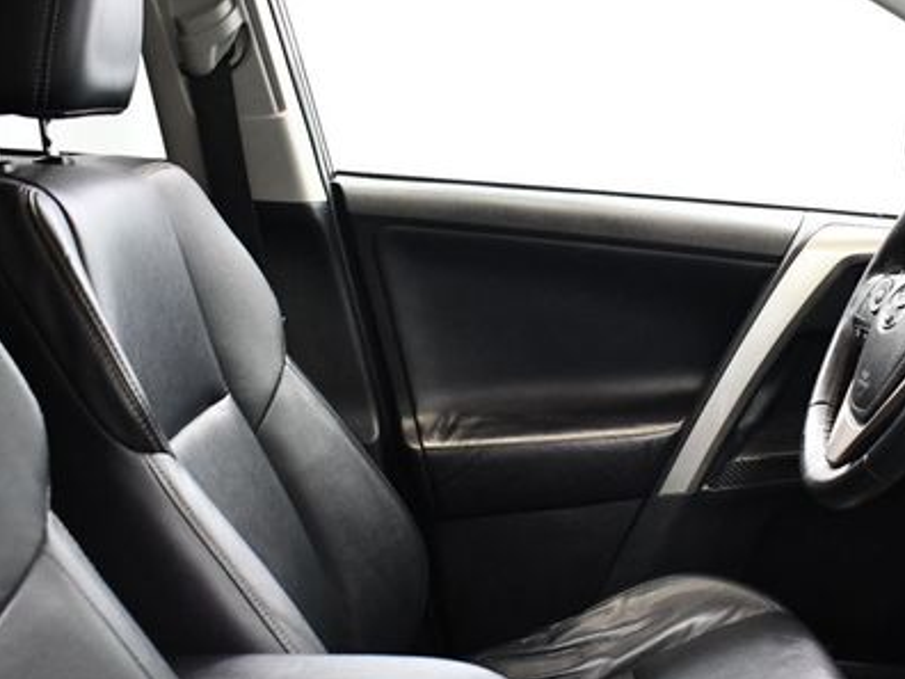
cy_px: 412
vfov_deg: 26.0
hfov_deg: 34.1
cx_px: 580
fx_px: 1464
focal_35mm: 56
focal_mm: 18
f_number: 3.5
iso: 3200
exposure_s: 1/80
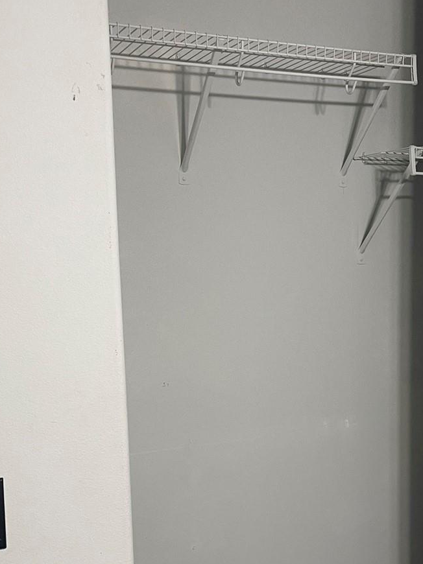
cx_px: 308
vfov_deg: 41.0
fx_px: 750
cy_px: 350
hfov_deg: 31.1
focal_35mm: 46
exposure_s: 1/60
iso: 125
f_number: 1.6
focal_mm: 5.1
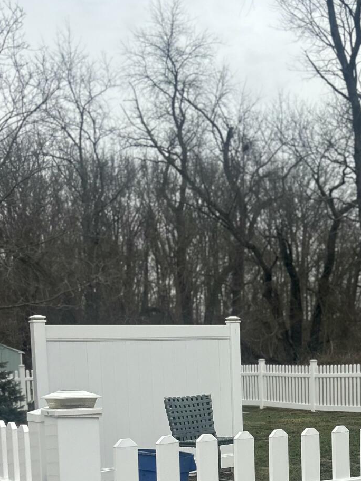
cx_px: 319
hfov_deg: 25.0
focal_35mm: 57
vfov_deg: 32.6
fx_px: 793
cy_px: 404
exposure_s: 1/957
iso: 50
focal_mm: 5.7
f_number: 1.5
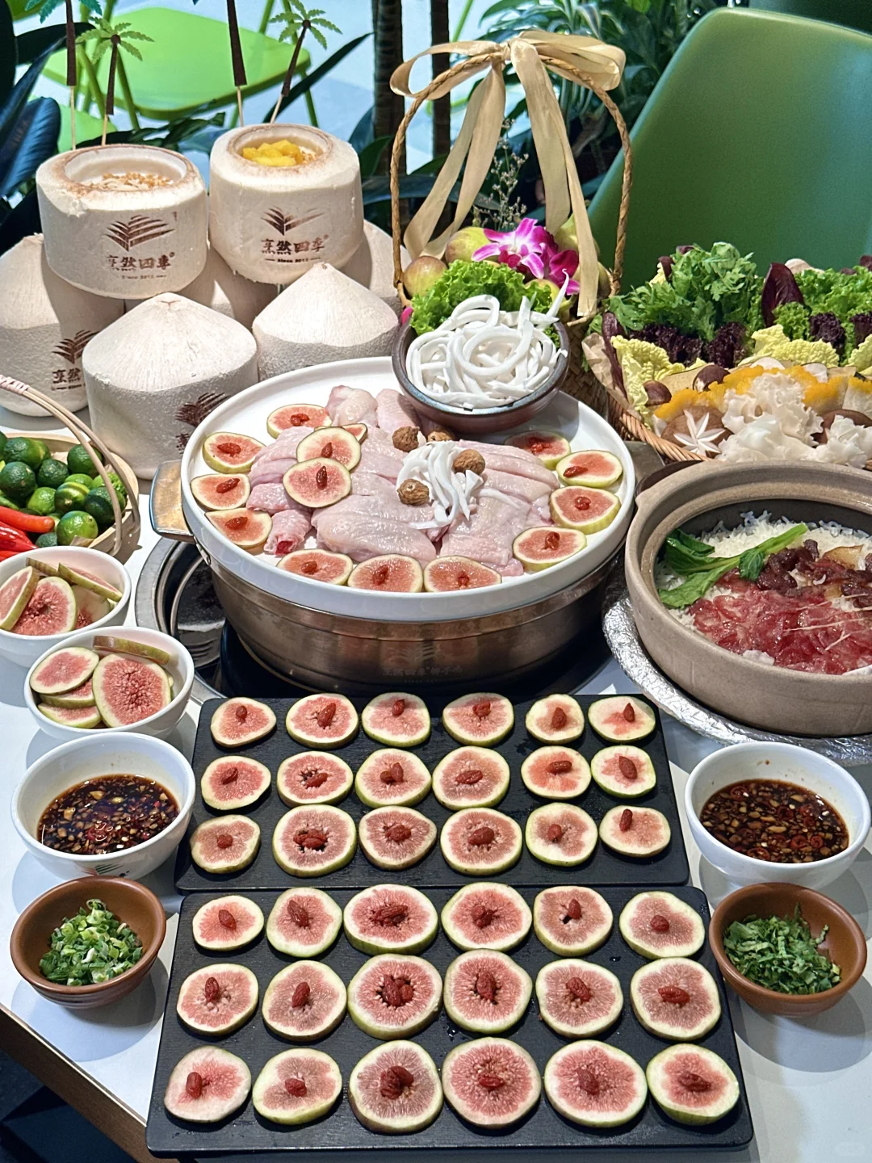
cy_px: 582
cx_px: 436
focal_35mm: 48
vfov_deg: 39.7
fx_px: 1612
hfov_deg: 30.3
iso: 64
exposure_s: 1/50
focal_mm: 6.86
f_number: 1.78
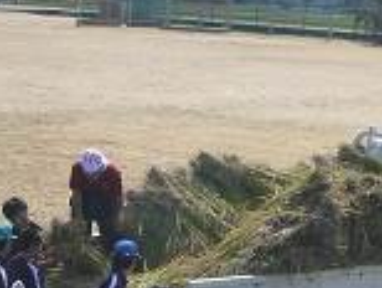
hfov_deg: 17.3
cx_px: 52
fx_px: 1238
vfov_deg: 13.1
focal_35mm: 112
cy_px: 274
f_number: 3.9
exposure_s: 1/640
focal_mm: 4.5
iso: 160
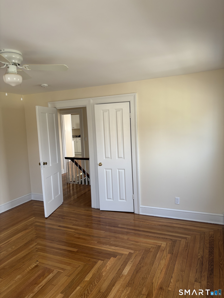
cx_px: 112
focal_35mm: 26
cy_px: 149
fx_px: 224
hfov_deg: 53.1
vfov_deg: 67.3
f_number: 1.6
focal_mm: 5.96
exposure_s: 1/121
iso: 64
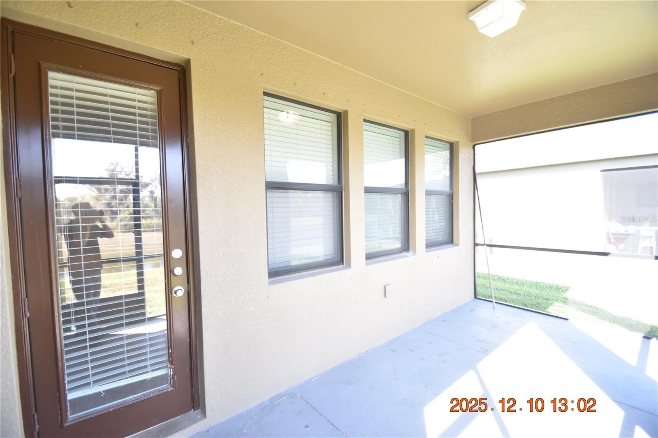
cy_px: 219
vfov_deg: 77.3
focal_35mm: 15
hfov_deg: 100.4
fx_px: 274
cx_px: 329
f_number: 3.5
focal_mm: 10
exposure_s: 1/180
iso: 800
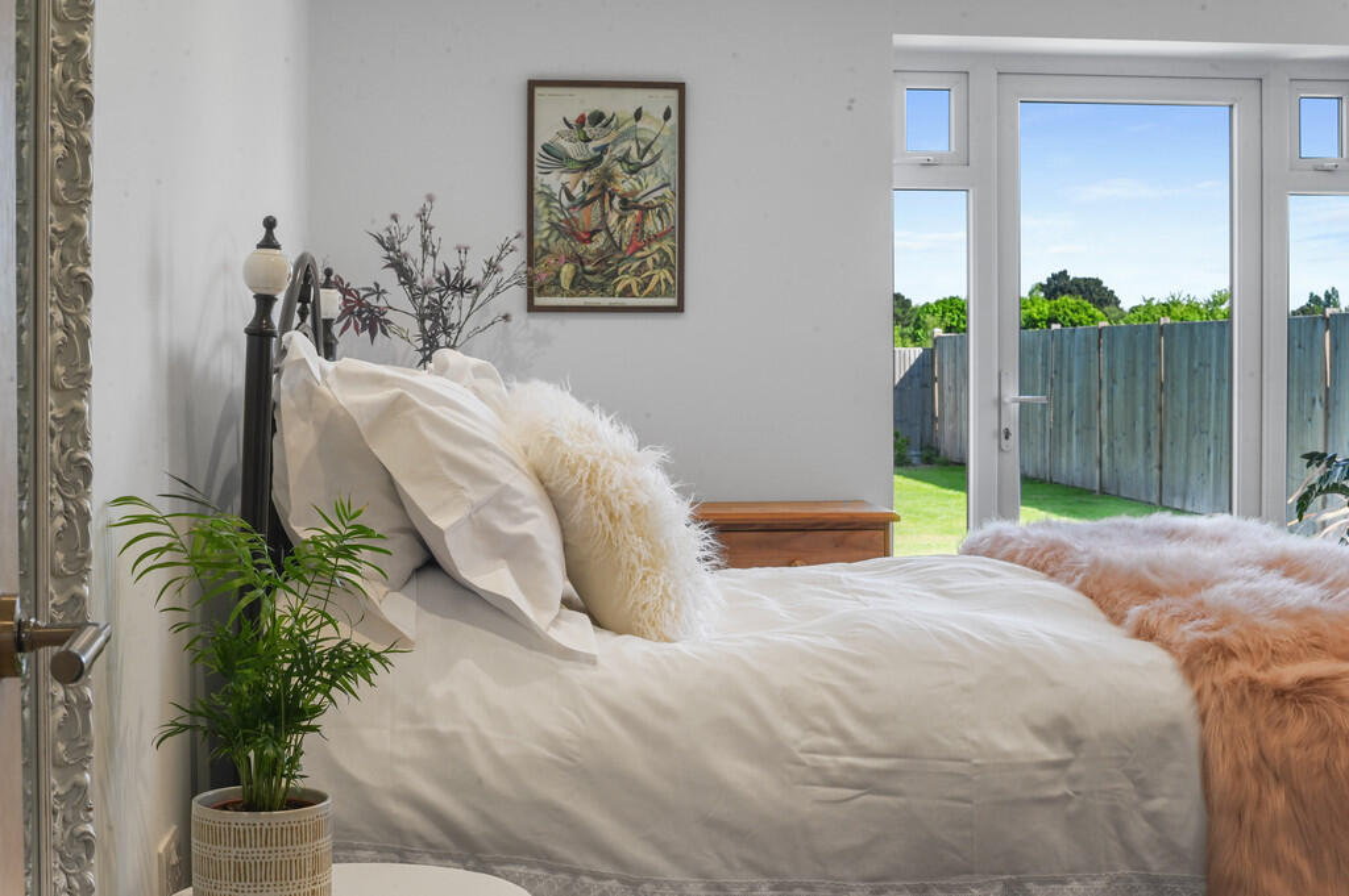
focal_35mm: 50
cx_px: 674
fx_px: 1872
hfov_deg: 39.6
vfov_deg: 26.9
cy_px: 448
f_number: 16
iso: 400
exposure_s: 1/2.5
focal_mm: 50
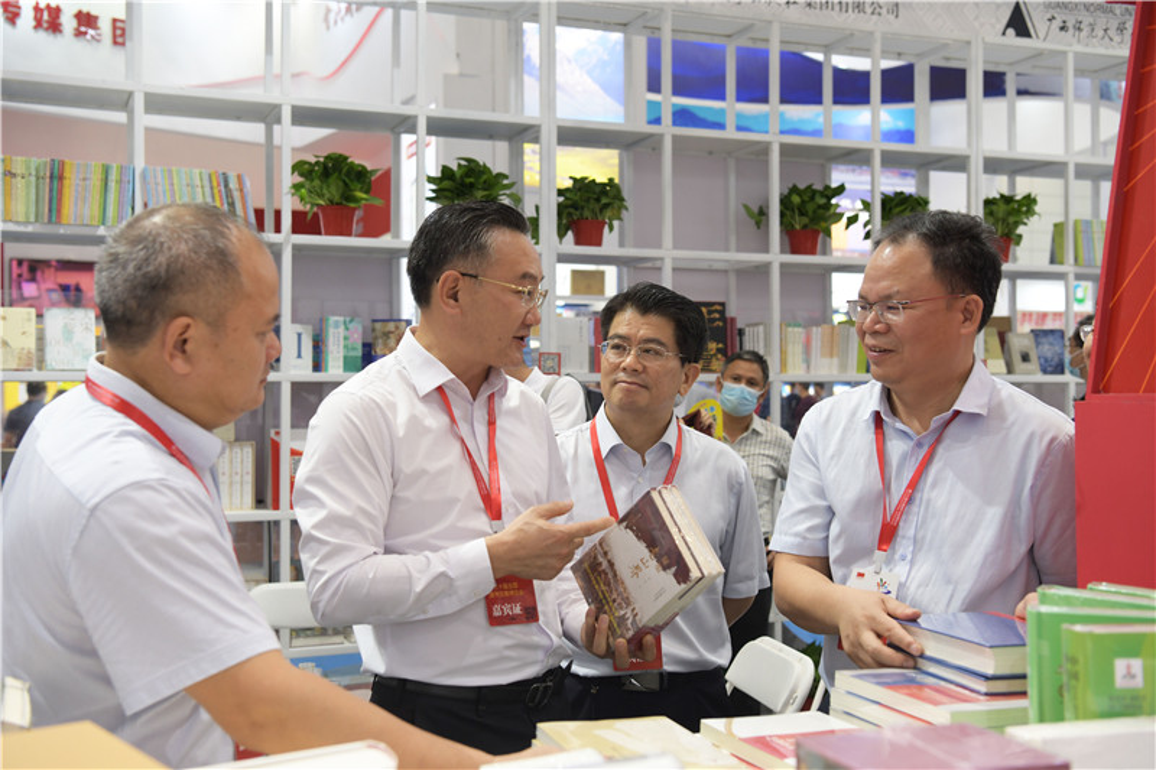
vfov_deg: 30.5
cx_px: 578
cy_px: 385
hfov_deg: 44.5
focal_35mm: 44
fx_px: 1413
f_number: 4.5
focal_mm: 44
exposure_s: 1/250
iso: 1000
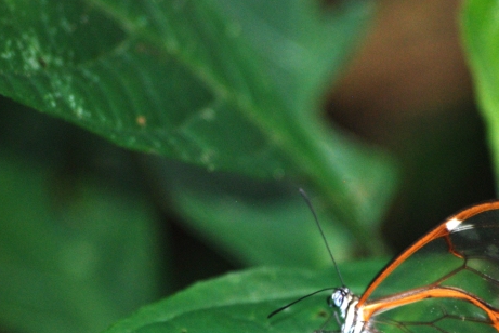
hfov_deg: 2.8
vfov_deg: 1.9
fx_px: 10166
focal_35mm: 733
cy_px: 361
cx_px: 382
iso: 400
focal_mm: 220
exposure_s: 1/60
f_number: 5.3
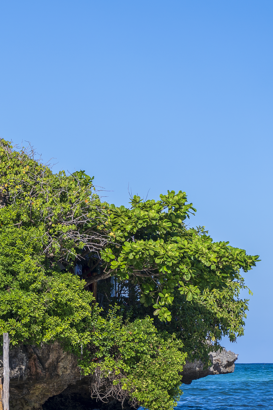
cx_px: -55
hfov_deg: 6.8
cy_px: 247
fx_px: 2286
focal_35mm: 201
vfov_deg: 10.2
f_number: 4
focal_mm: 105
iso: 100
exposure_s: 1/1600
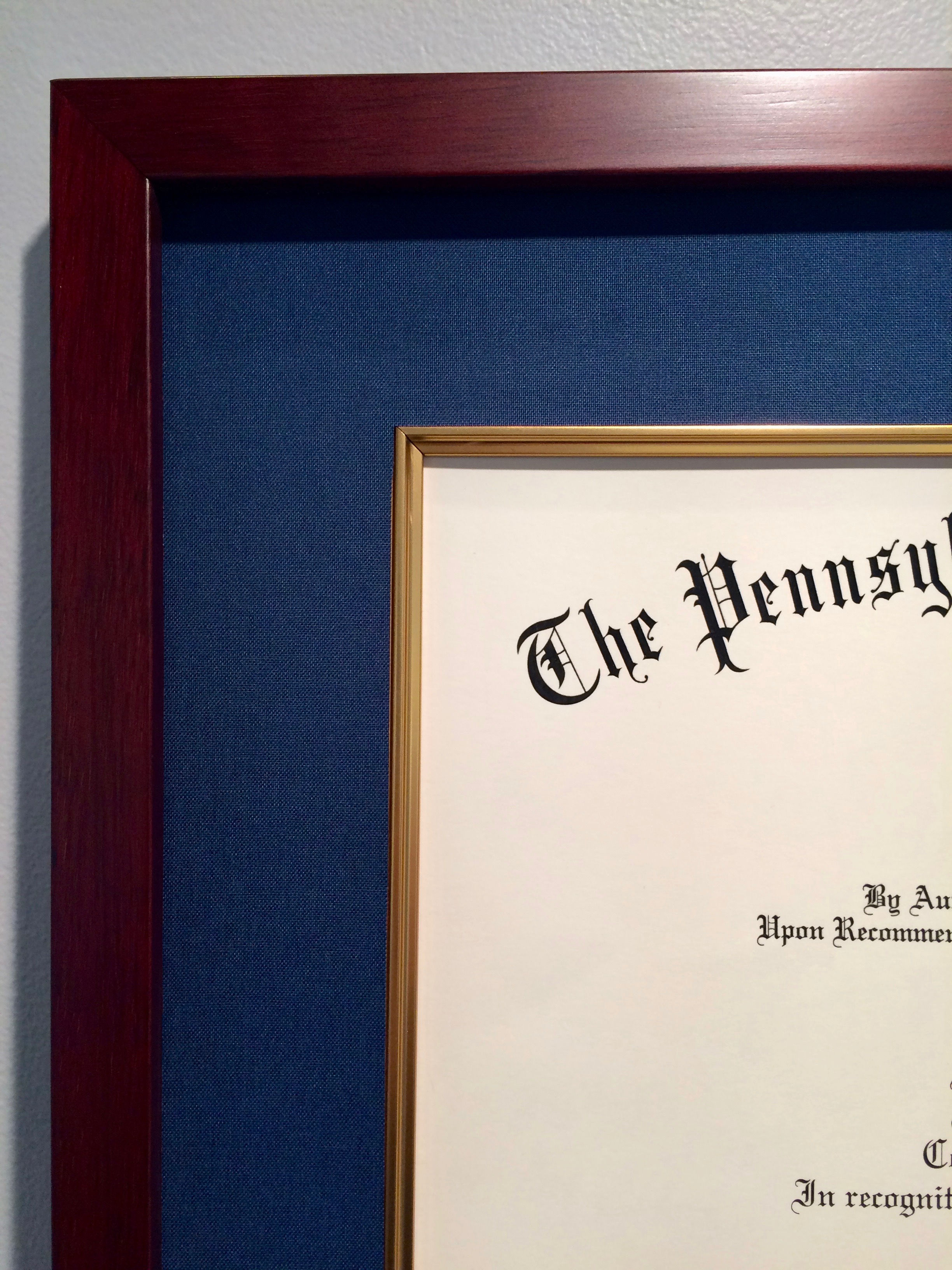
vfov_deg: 61.7
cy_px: 635
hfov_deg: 48.2
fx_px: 1063
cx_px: 476
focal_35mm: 29
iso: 50
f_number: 2.2
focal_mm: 4.15
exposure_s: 1/33
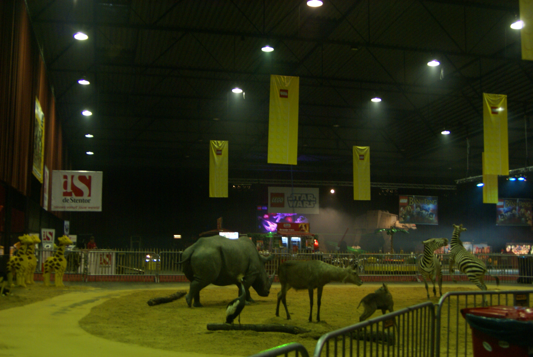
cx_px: 266
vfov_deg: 32.0
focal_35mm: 42
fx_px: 622
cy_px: 178
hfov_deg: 46.4
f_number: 4
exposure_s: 1/30
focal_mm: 28
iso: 400
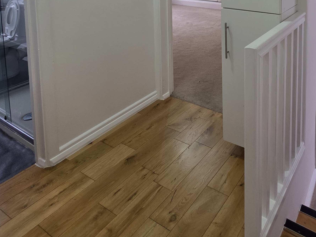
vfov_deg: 39.6
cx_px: 241
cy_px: -22
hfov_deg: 58.1
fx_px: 265
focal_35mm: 29
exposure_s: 1/100
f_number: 1.9
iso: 125
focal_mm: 2.2
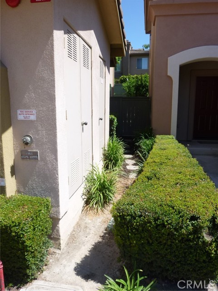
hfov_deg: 54.9
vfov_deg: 69.4
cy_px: 146
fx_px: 210
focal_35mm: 25
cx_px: 109
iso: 80
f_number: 3.3
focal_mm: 4.5
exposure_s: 1/400
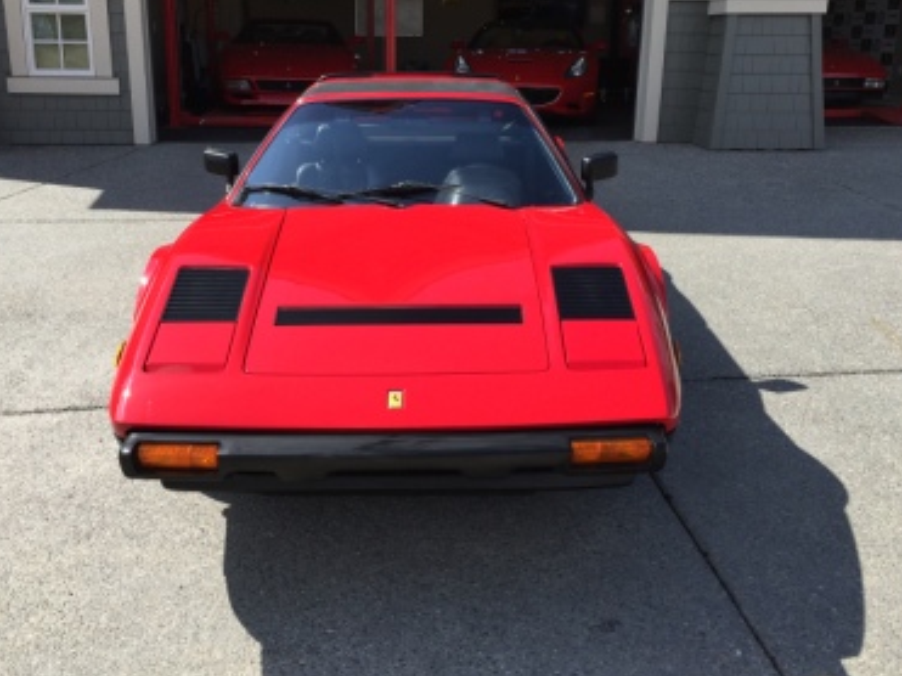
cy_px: 282
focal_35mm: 35
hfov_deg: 52.6
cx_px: 433
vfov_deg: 40.6
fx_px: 912
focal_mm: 4.15
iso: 32
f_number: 2.2
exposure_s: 1/1130
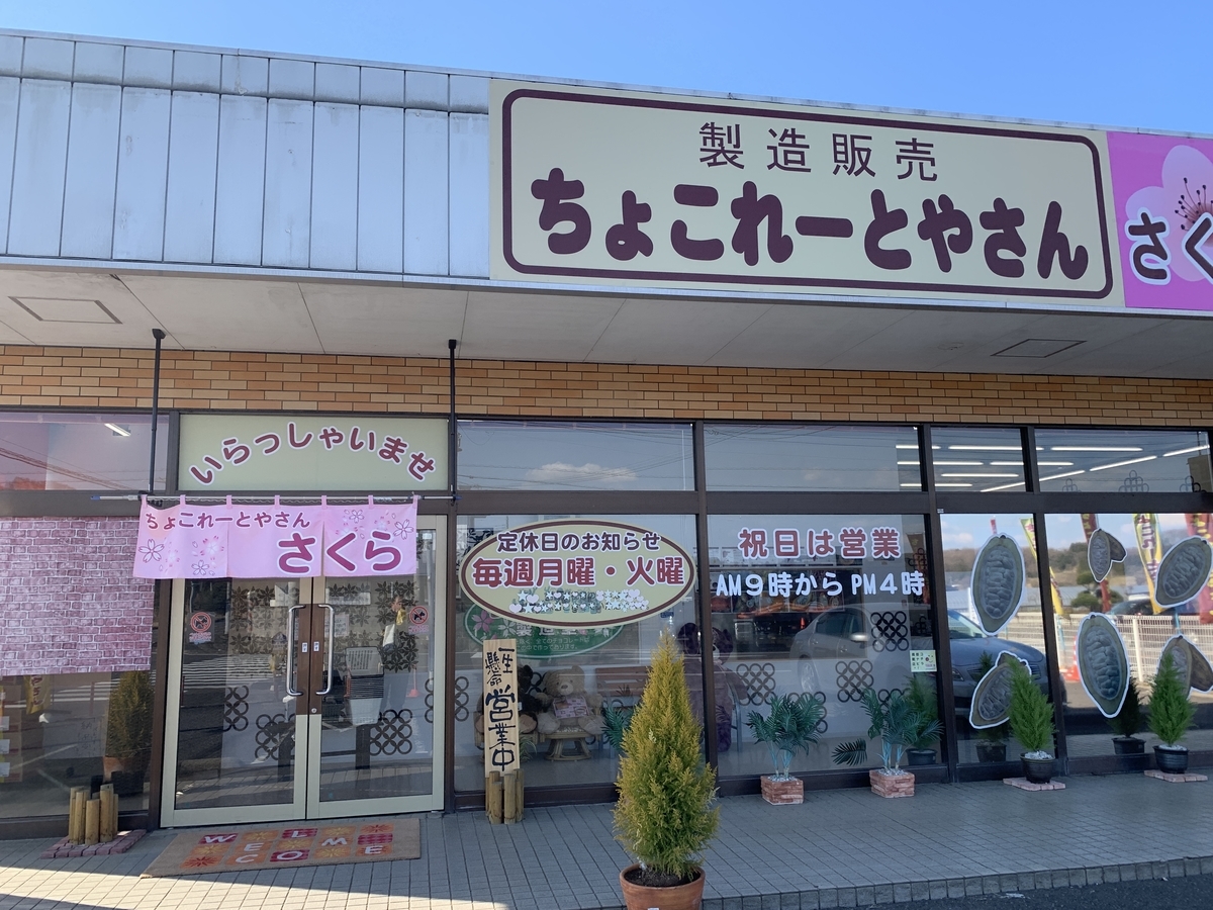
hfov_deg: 67.3
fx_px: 911
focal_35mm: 26
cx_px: 606
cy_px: 455
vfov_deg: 53.1
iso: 25
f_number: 1.8
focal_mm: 4.25
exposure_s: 1/696
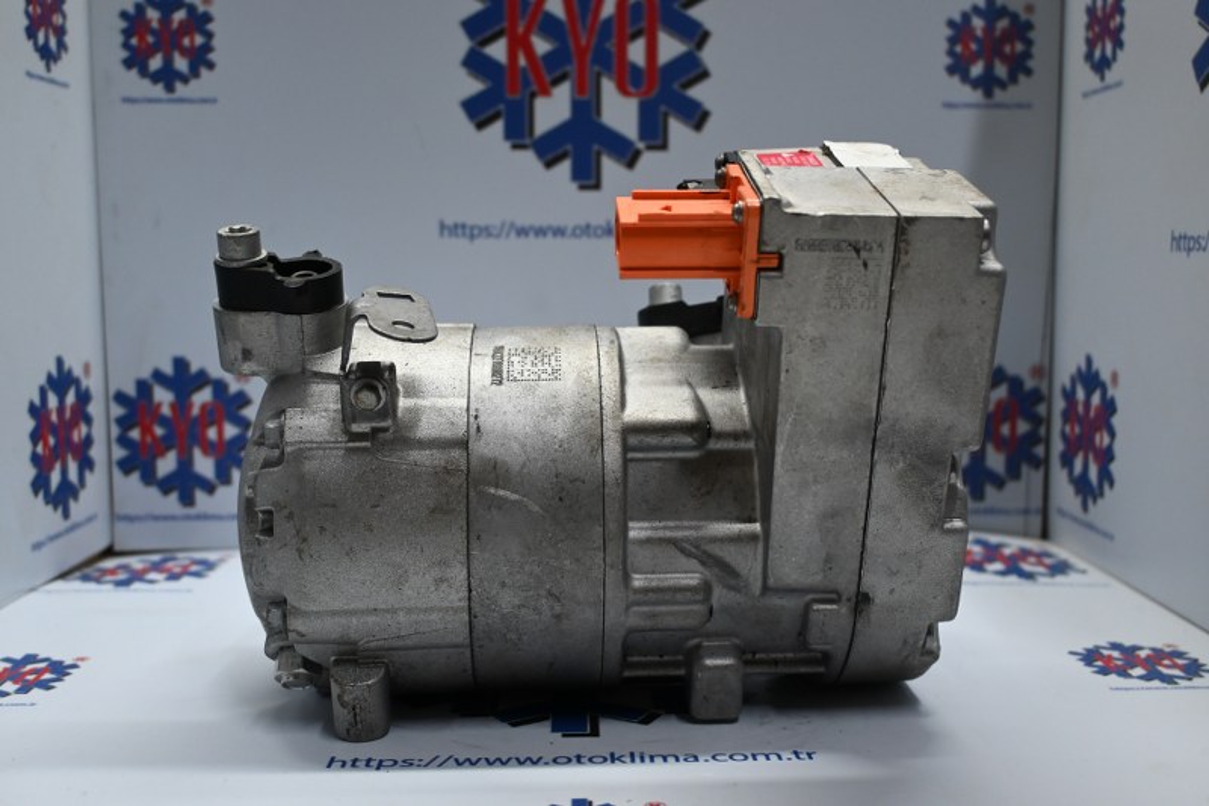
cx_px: 604
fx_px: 1234
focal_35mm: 37
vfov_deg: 36.2
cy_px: 403
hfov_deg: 52.2
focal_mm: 24.5
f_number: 4.2
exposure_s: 1/125
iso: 900
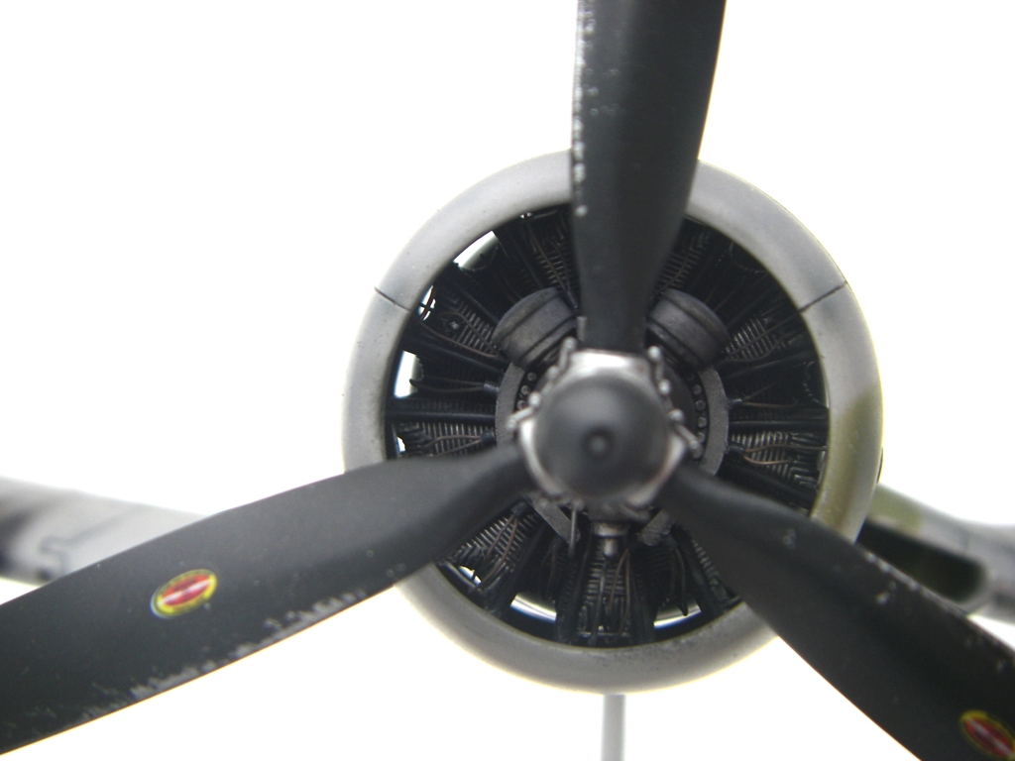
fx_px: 1114
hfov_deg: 49.0
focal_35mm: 38
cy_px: 380
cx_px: 508
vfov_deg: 37.7
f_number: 3.3
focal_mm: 6.3
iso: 64
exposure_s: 1/100
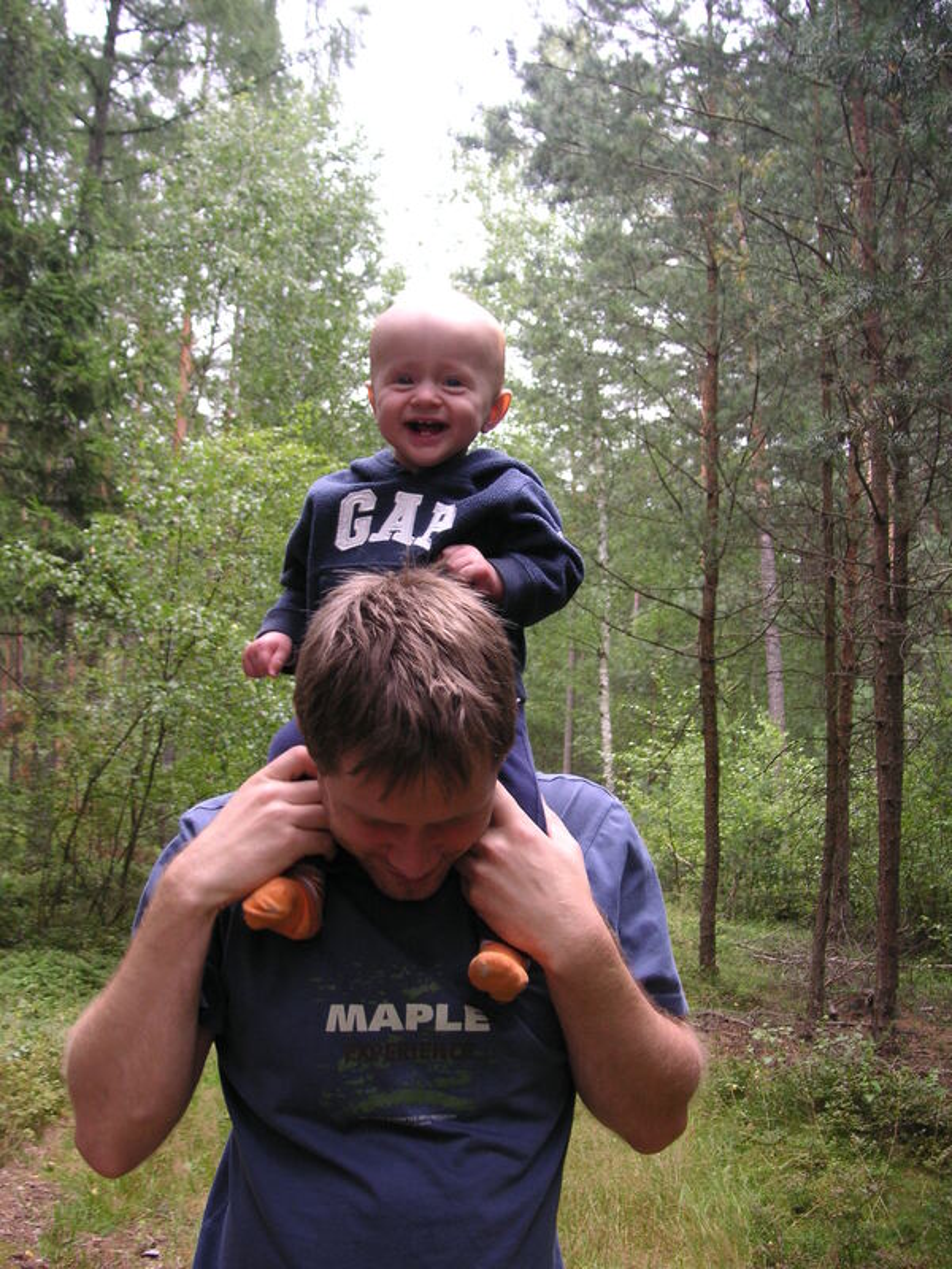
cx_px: 476
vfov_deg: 50.1
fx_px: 1357
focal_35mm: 37
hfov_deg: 38.7
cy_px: 634
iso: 50
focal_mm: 6.1
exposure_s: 1/90
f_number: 2.8
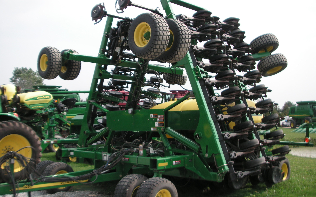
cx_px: 157
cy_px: 104
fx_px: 353
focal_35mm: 41
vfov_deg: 31.3
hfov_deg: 48.2
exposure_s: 1/500
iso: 50
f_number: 3.3
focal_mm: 6.3
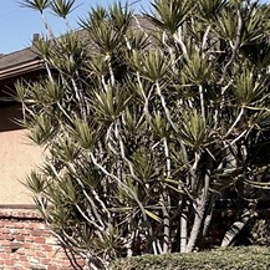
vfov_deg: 17.3
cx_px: -291
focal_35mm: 100
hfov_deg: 14.2
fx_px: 882
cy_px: 203
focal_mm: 6.86
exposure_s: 1/4184
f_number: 1.78
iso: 80
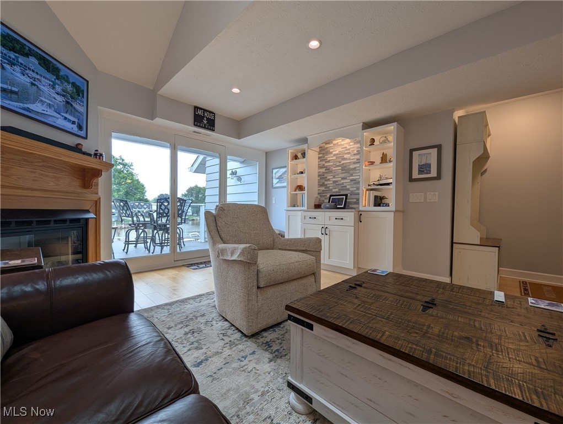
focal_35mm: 13
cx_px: 282
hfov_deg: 106.1
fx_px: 212
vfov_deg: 90.0
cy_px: 212
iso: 59
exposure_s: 1/149
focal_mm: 1.95
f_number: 2.2
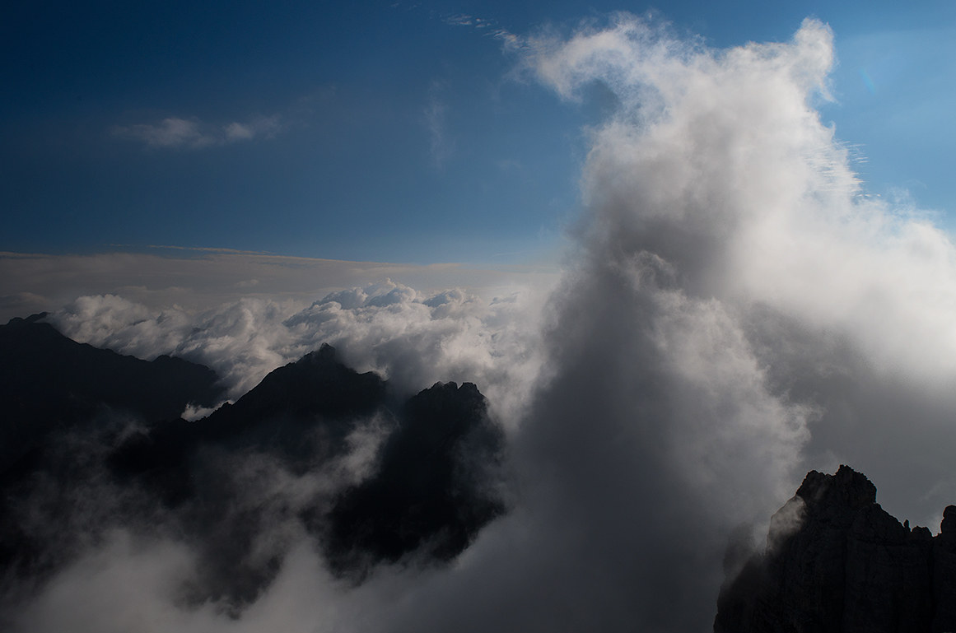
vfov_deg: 42.2
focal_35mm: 31
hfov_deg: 60.4
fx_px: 822
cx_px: 468
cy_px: 314
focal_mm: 20
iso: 200
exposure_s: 1/1250
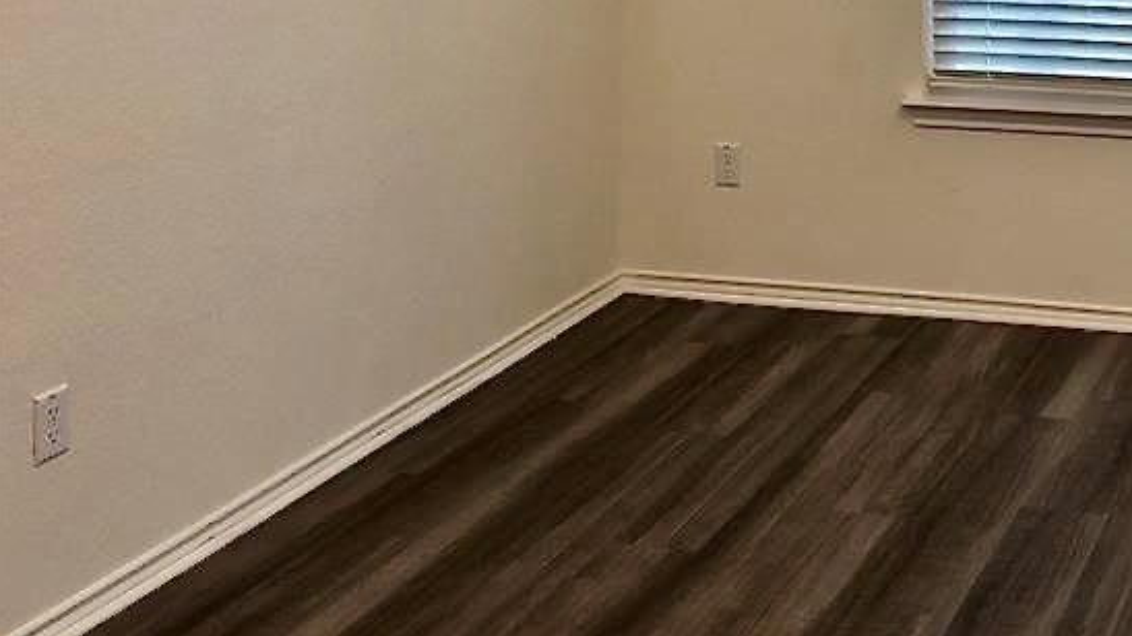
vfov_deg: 19.7
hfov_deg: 34.3
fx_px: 1711
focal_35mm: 57
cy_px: -138
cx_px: 1051
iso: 25
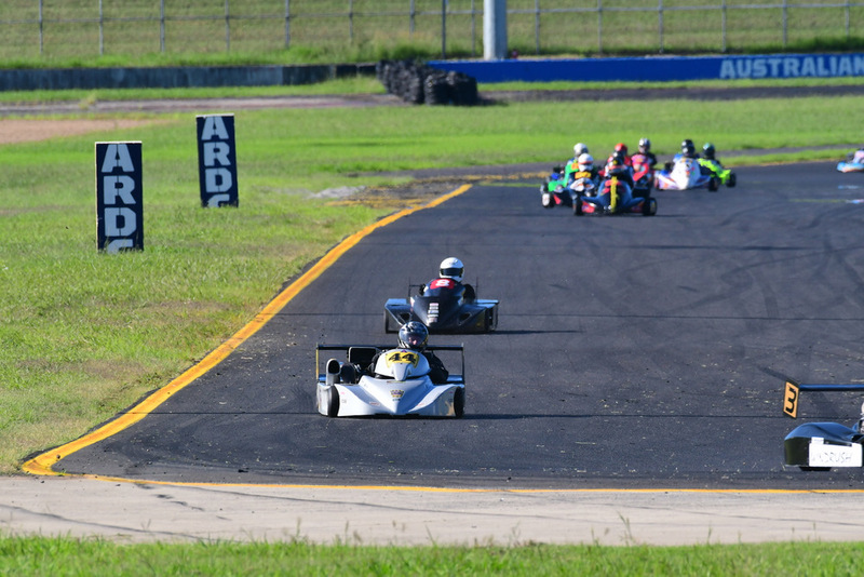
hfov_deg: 2.9
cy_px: 288
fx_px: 17285
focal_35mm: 720
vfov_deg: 1.9
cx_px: 432
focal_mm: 480
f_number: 10
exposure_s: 1/640
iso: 500
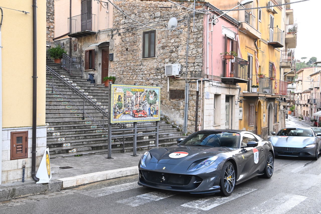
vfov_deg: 35.0
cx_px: 160
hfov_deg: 50.7
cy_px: 107
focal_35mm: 38
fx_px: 339
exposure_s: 1/500
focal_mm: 38
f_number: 8
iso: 5000
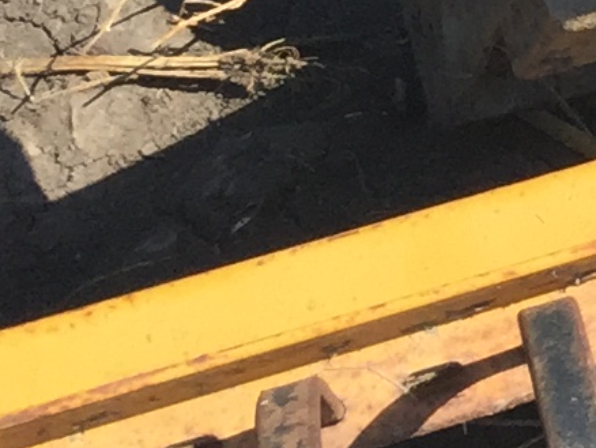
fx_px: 3721
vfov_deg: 6.7
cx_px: 1943
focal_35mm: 216
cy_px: -410
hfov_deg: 7.7
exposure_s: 1/1099
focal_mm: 4.15
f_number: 2.2
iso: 32
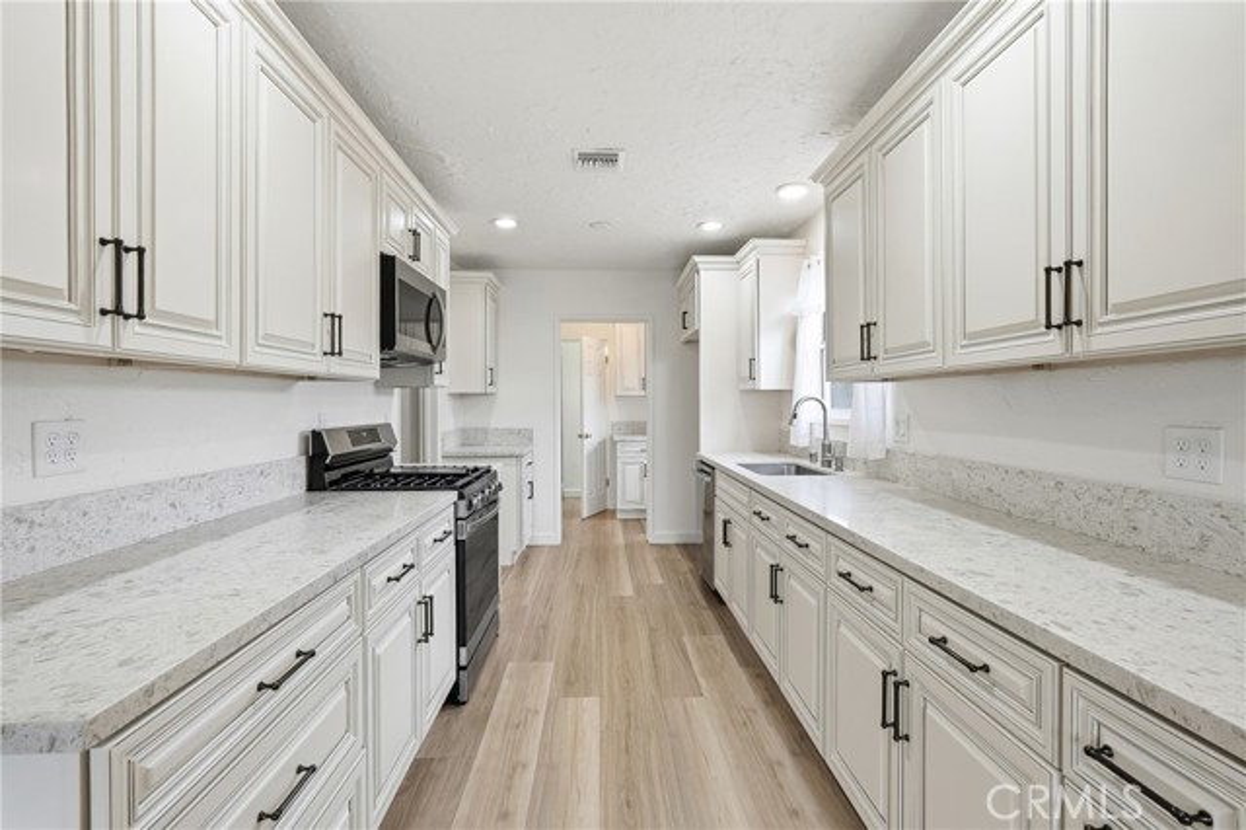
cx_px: 623
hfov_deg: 96.8
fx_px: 553
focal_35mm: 16
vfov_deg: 73.7
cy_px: 415
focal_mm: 16
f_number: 9
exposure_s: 1/160
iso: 250
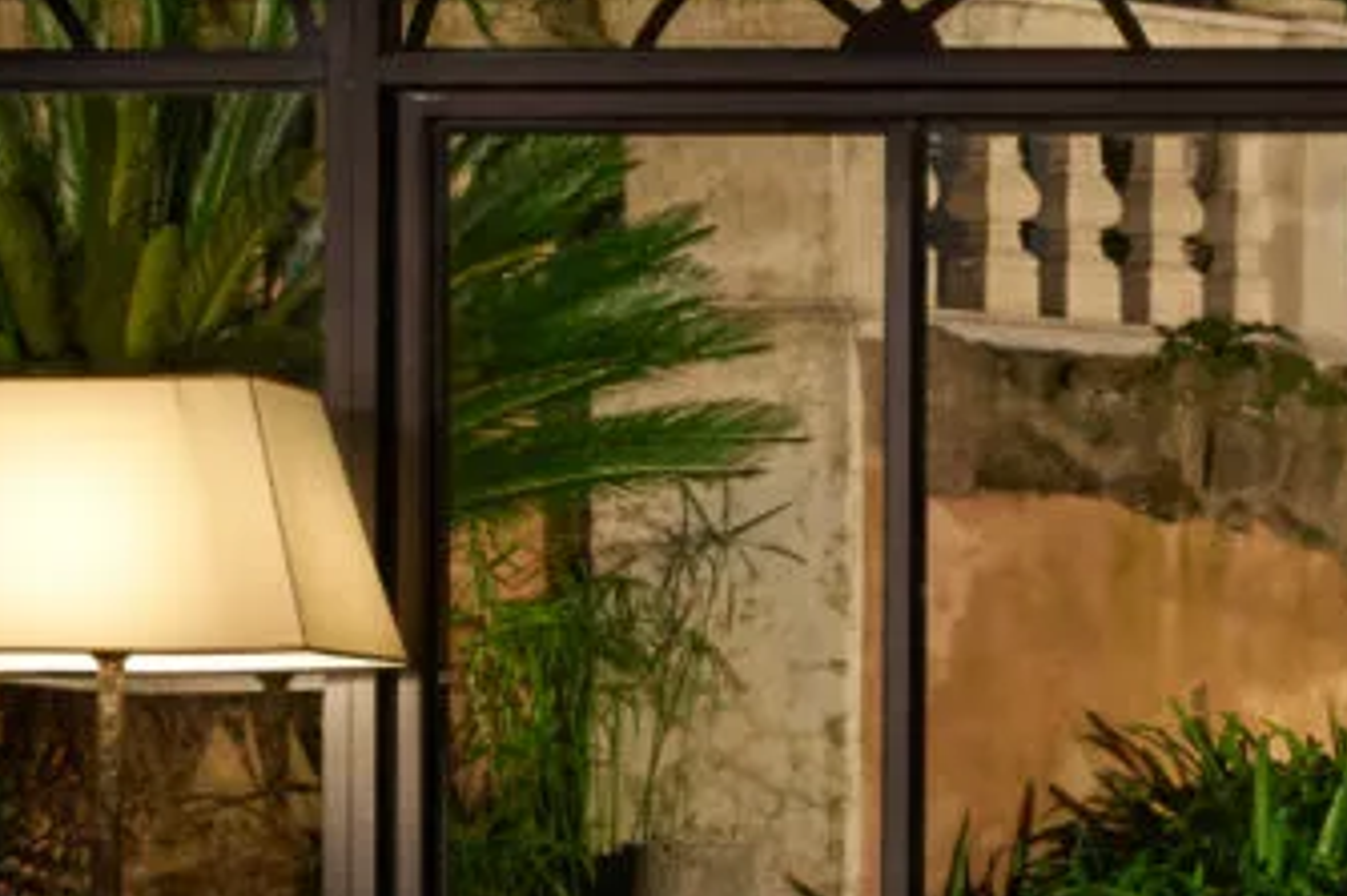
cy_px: 1023
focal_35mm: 205
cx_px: 1725
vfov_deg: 6.7
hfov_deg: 9.9
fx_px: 7666
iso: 800
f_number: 14
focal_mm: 67
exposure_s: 1/2.5
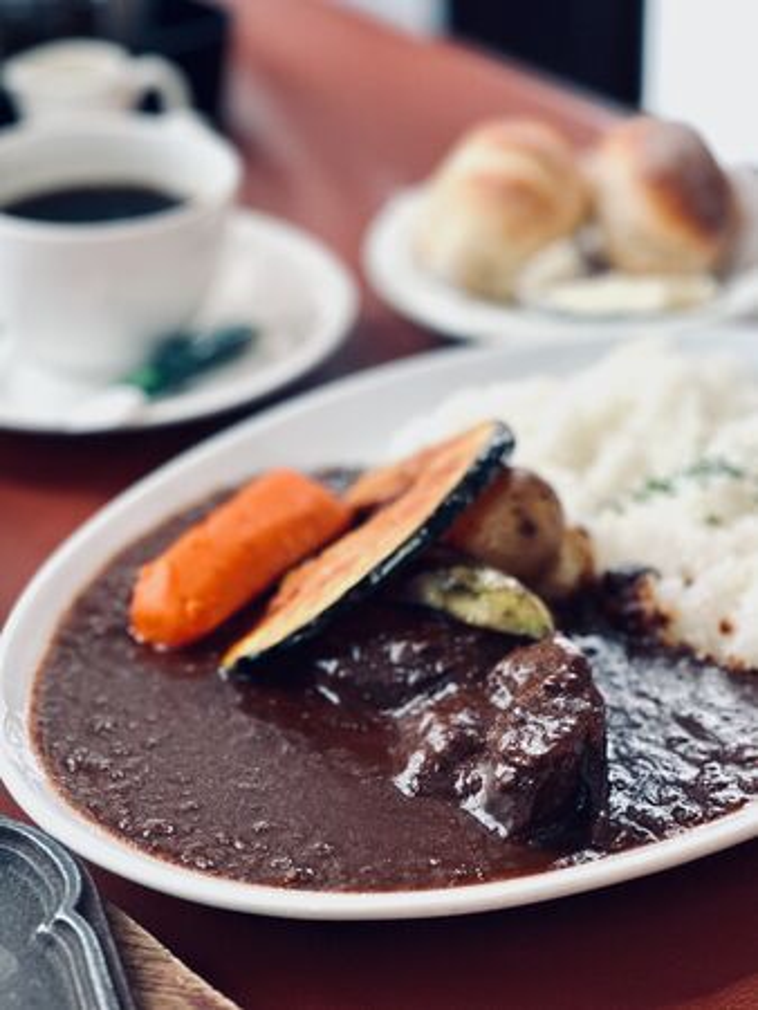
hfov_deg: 19.2
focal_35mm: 77
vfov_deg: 25.3
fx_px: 2246
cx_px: 379
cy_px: 505
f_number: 2.8
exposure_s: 1/120
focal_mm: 9
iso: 250
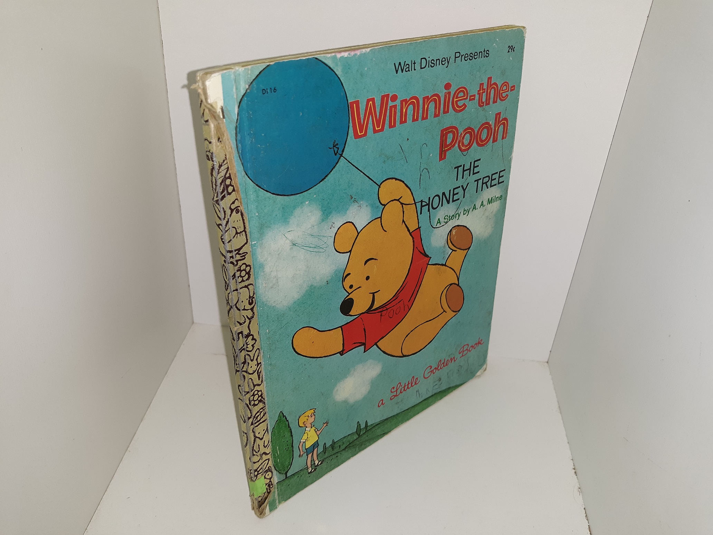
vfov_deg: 49.7
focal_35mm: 28
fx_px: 577
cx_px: 356
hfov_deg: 63.4
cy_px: 268
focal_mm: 3.7
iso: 40
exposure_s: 1/167
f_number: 1.7
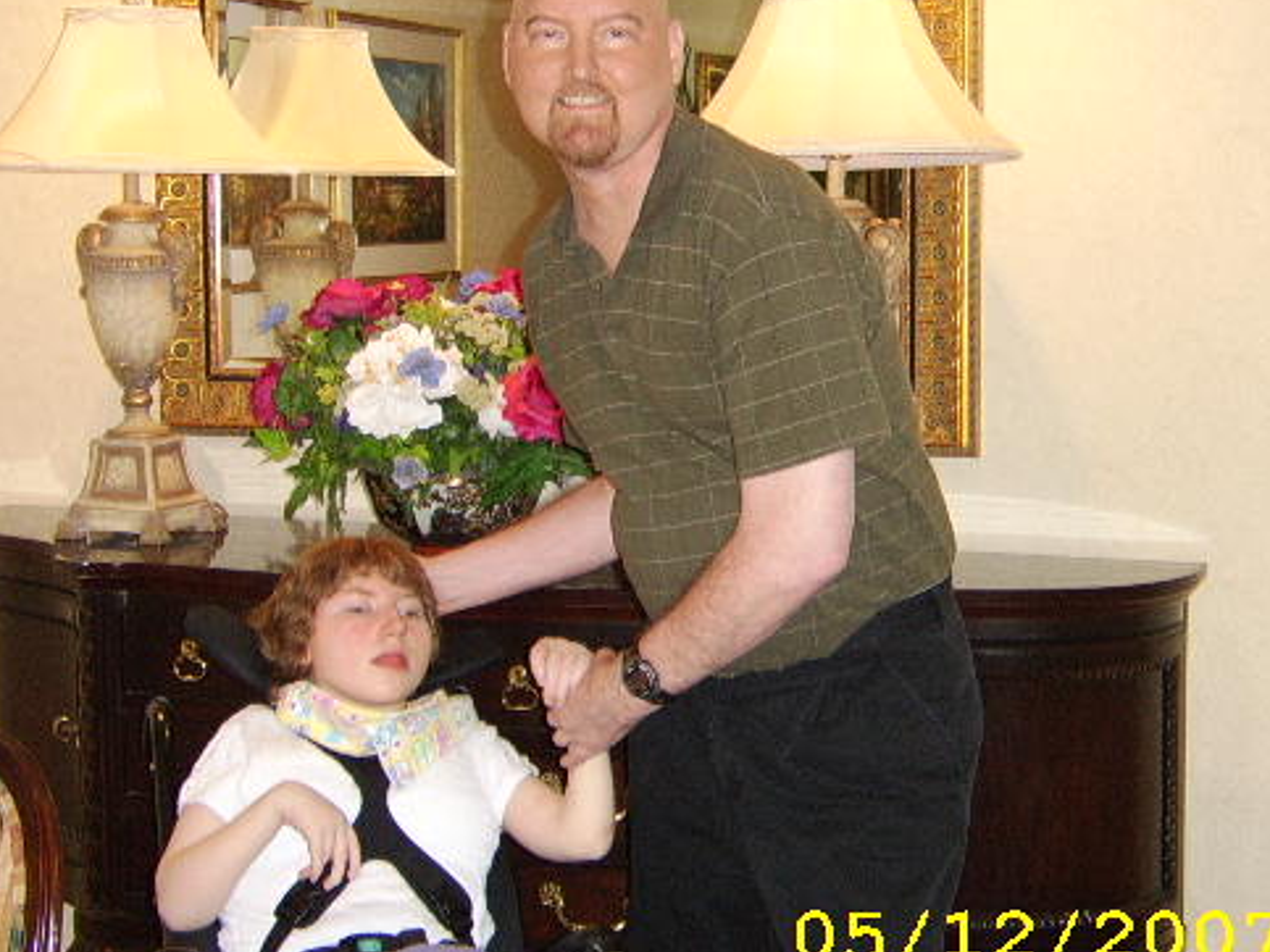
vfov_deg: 24.0
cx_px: 523
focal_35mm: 61
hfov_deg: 31.6
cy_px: 405
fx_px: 2237
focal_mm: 11.93
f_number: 3.5
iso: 400
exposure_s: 1/60
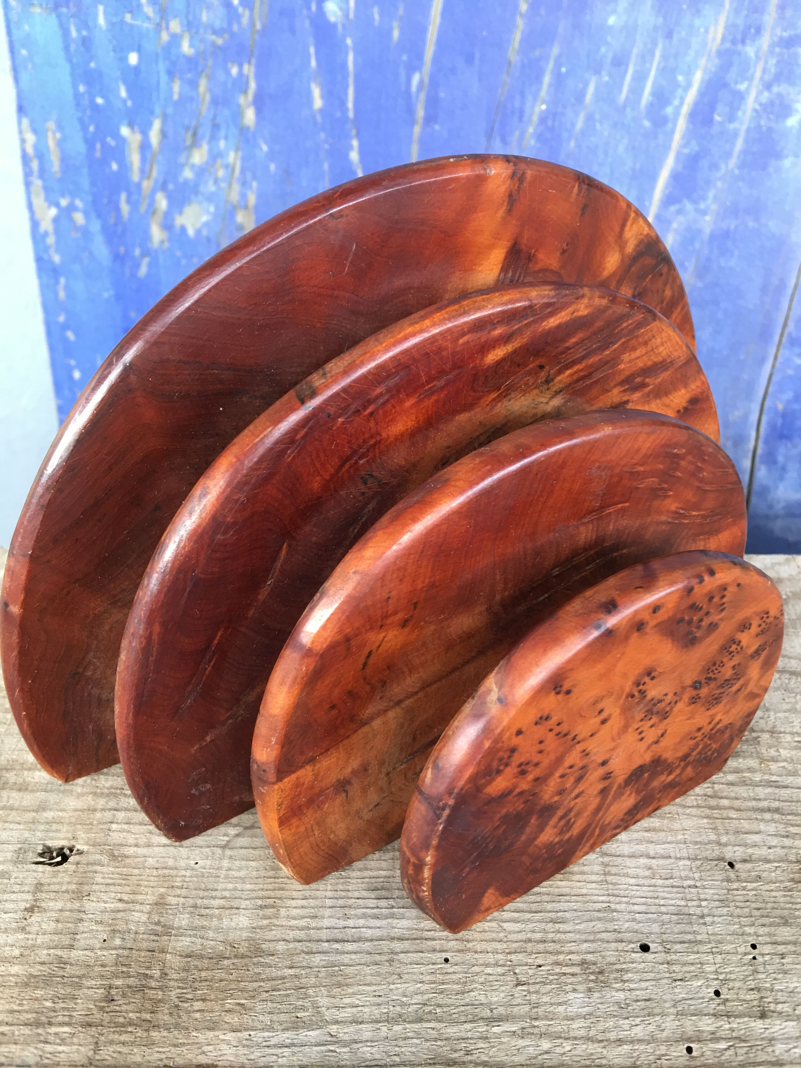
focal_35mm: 29
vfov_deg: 61.7
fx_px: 895
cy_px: 534
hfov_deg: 48.2
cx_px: 400
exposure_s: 1/17
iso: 32
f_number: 2.2
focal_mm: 4.15
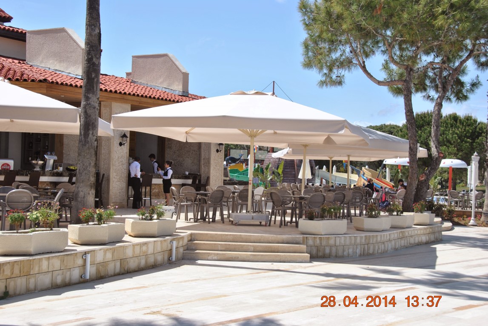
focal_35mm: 57
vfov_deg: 23.8
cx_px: 244
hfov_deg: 35.0
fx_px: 774
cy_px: 163
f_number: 8
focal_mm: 38
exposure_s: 1/250
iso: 100
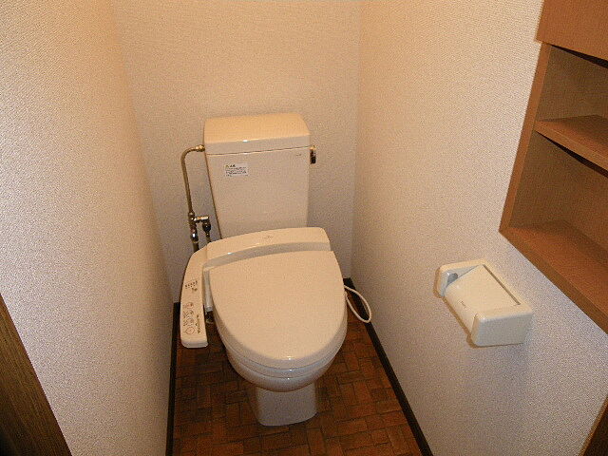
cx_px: 304
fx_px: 492
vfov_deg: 49.7
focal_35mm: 28
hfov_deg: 63.4
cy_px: 228
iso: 400
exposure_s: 1/60
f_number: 2.6
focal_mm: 4.9
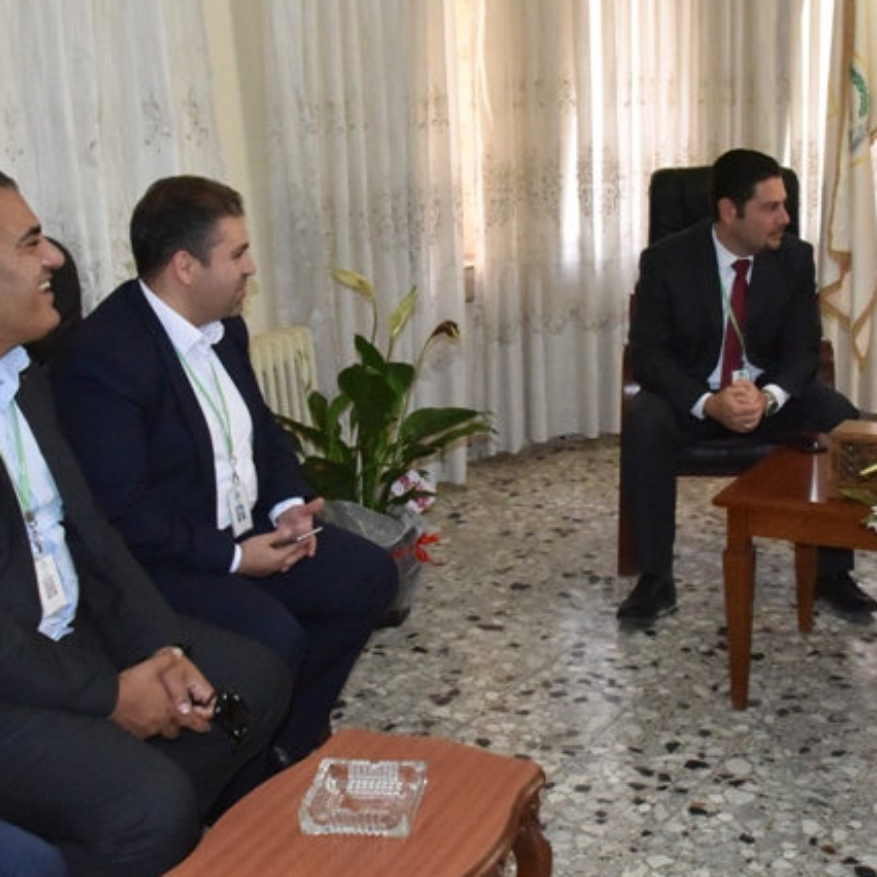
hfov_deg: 34.5
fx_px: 1405
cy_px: 413
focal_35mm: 49
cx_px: 539
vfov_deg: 34.7
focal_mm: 24
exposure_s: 1/200
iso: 10000
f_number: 9
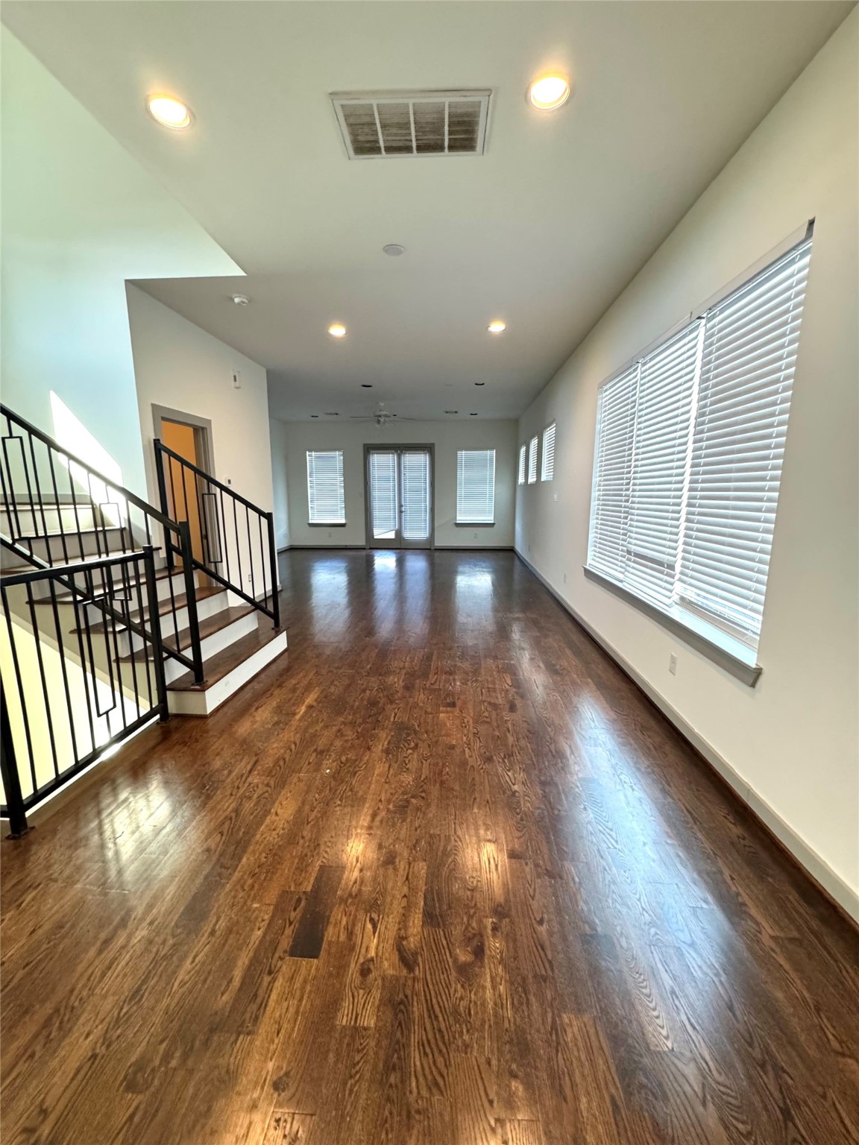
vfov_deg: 102.1
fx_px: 463
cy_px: 572
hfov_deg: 85.7
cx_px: 430
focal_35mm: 14
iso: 320
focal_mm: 2.22
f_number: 2.2
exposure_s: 1/120
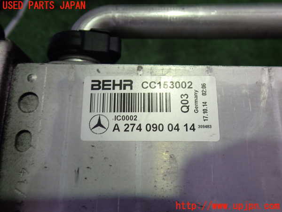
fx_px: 244
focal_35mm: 30
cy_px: 106
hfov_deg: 60.0
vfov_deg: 46.8
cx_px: 141
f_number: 2.3
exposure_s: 1/40
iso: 200
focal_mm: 5.4
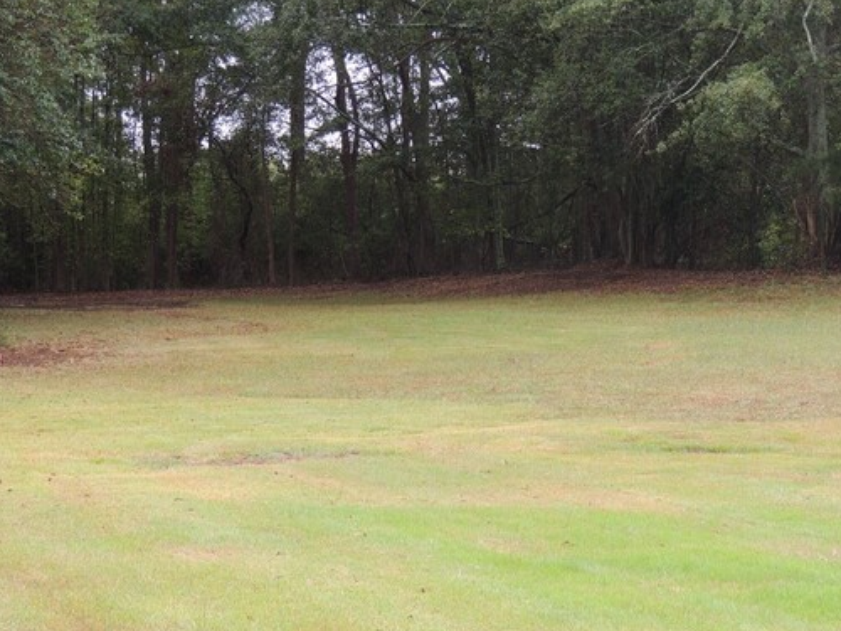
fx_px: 2332
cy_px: 338
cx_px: 414
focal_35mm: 96
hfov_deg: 20.4
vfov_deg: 15.4
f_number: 3.9
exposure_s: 1/100
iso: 160
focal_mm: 13.3
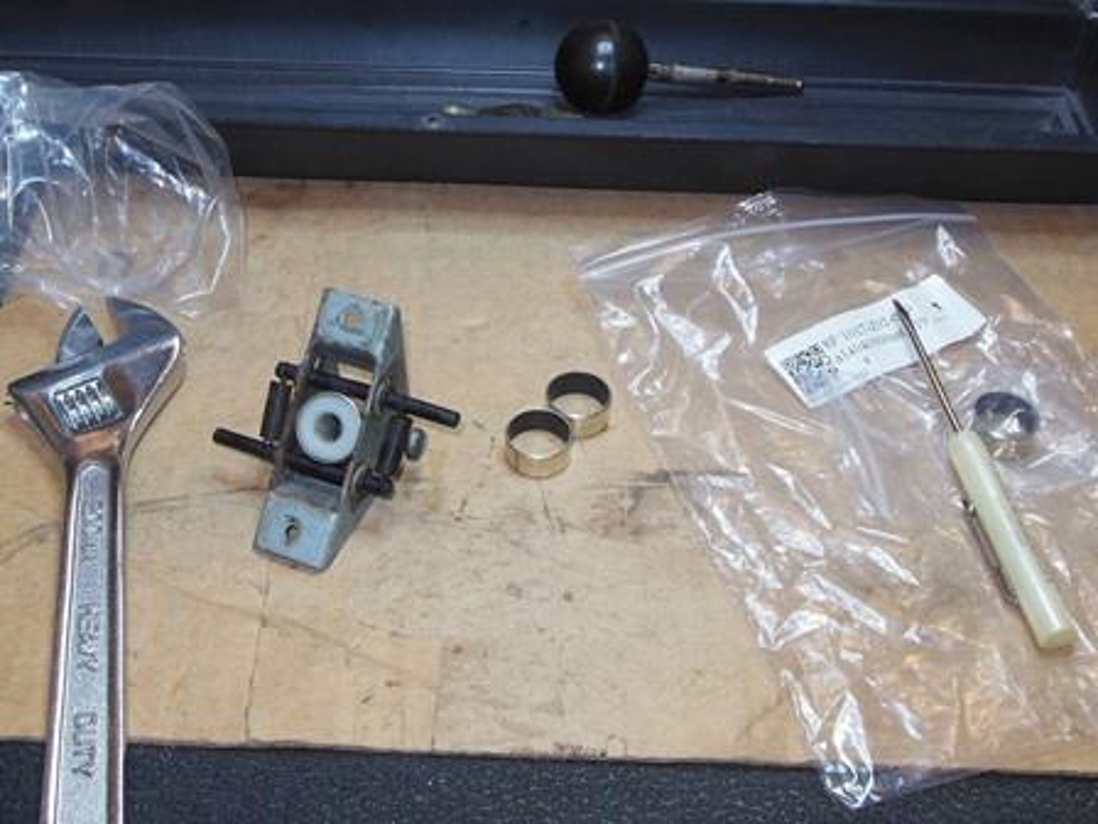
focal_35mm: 33
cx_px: 549
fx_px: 1047
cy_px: 412
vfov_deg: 42.9
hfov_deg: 55.4
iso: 125
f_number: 3.5
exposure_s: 1/30
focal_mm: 6
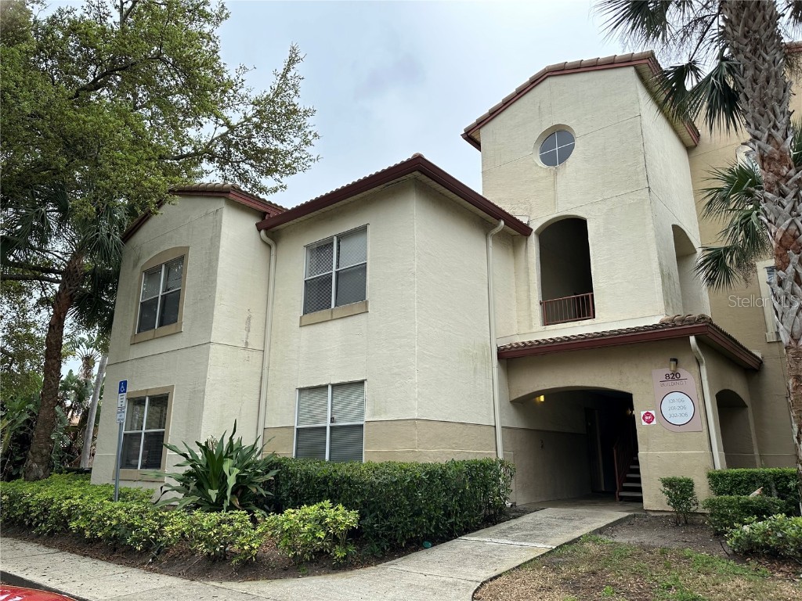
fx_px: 556
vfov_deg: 56.8
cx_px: 401
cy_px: 300
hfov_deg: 71.6
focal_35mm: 24
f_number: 1.78
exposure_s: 1/2469
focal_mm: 6.86
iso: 80
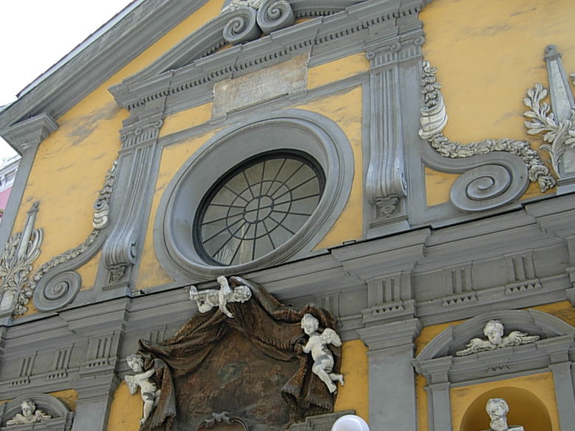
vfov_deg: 30.8
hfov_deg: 40.4
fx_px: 781
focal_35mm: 47
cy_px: 264
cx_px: 271
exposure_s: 1/93.1
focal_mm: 7.5
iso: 50
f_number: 3.4
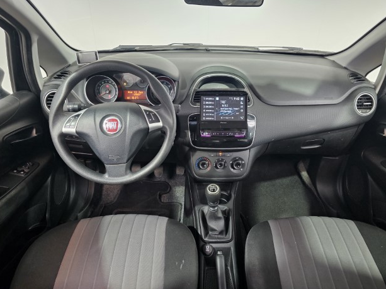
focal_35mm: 24
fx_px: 268
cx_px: 200
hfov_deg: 71.6
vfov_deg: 56.8
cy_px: 146
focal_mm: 6.3
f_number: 1.7
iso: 640
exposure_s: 1/100
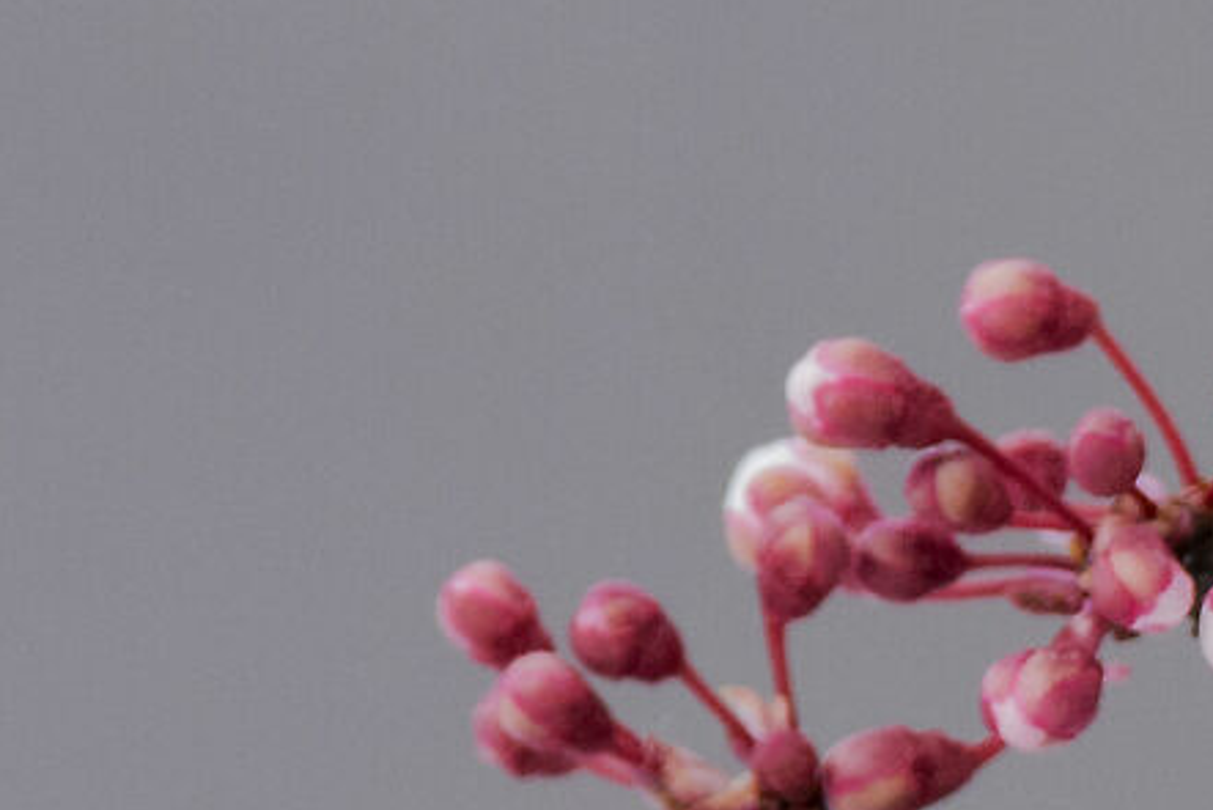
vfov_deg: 0.3
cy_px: -220
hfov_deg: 0.4
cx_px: 1839
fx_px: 164777
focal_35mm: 4889
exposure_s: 1/1000
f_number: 7.1
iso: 1000
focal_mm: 600
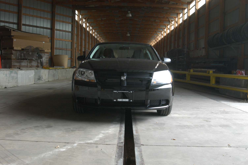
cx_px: 124
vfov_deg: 36.8
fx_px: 248
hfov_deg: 53.2
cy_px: 82
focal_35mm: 36
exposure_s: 1/90
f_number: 5
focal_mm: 24
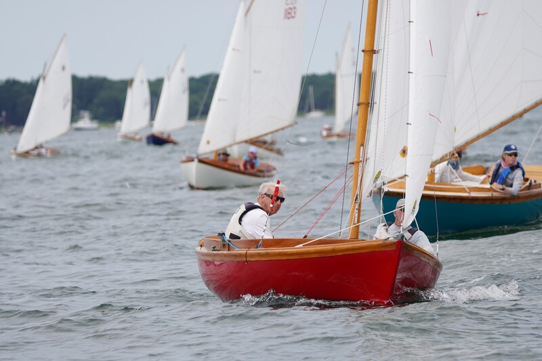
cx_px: 271
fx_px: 4990
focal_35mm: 332
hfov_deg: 6.2
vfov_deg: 4.1
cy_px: 180
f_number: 5.6
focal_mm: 221
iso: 250
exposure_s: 1/1250
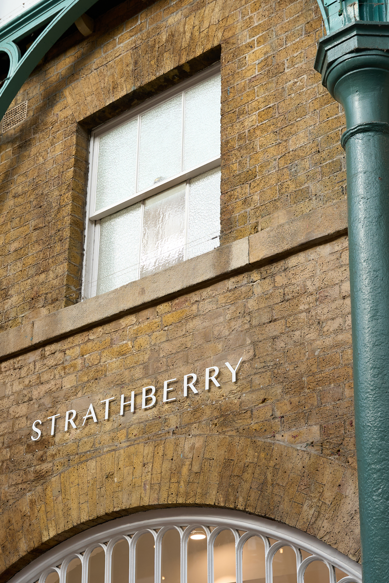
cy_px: 341
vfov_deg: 30.9
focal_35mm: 65
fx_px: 1054
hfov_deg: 20.8
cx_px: 131
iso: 500
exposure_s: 1/250
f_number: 4
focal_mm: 45
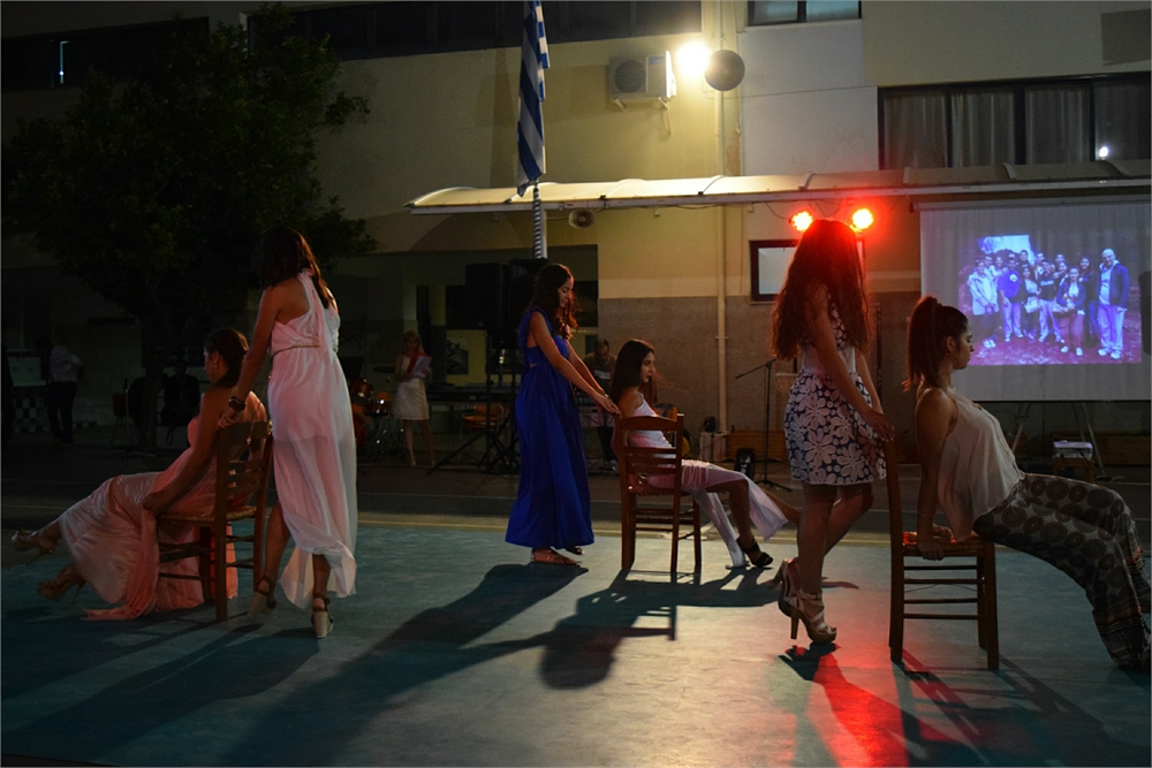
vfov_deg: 33.0
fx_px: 1296
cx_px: 576
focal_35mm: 40
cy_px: 384
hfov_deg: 47.9
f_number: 4
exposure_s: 1/160
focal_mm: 27
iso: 3200
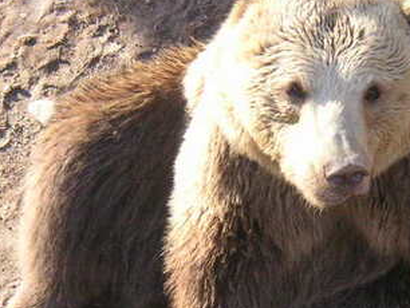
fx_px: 2477
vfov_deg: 7.1
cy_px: 202
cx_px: 292
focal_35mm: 209
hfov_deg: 9.4
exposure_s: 1/180
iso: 160
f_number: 4.5
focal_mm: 13.2
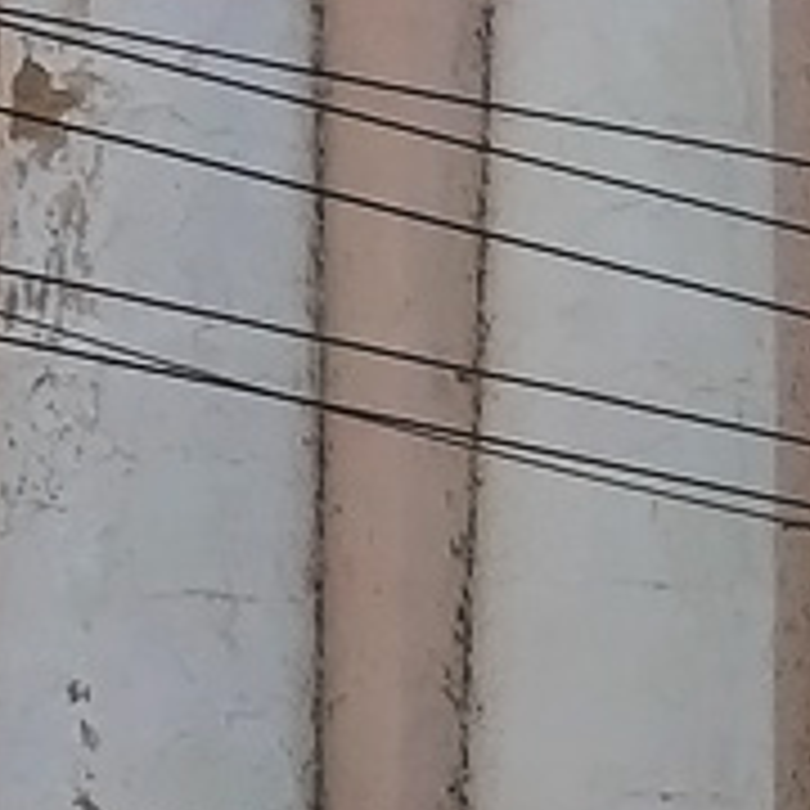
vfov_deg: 6.4
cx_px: 2232
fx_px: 7068
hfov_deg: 6.1
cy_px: 1552
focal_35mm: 267
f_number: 5
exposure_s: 1/500
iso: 125
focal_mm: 17.6
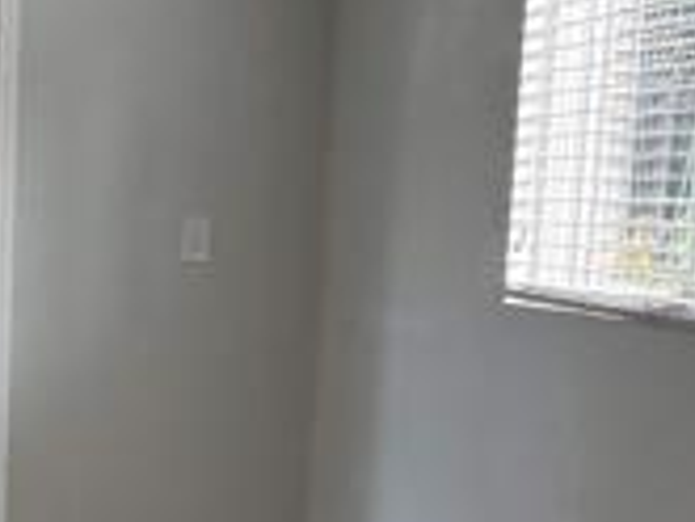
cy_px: 589
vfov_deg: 15.4
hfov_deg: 18.6
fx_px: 1869
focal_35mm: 93
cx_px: -358
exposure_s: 1/220
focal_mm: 6.76
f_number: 1.78
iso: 200
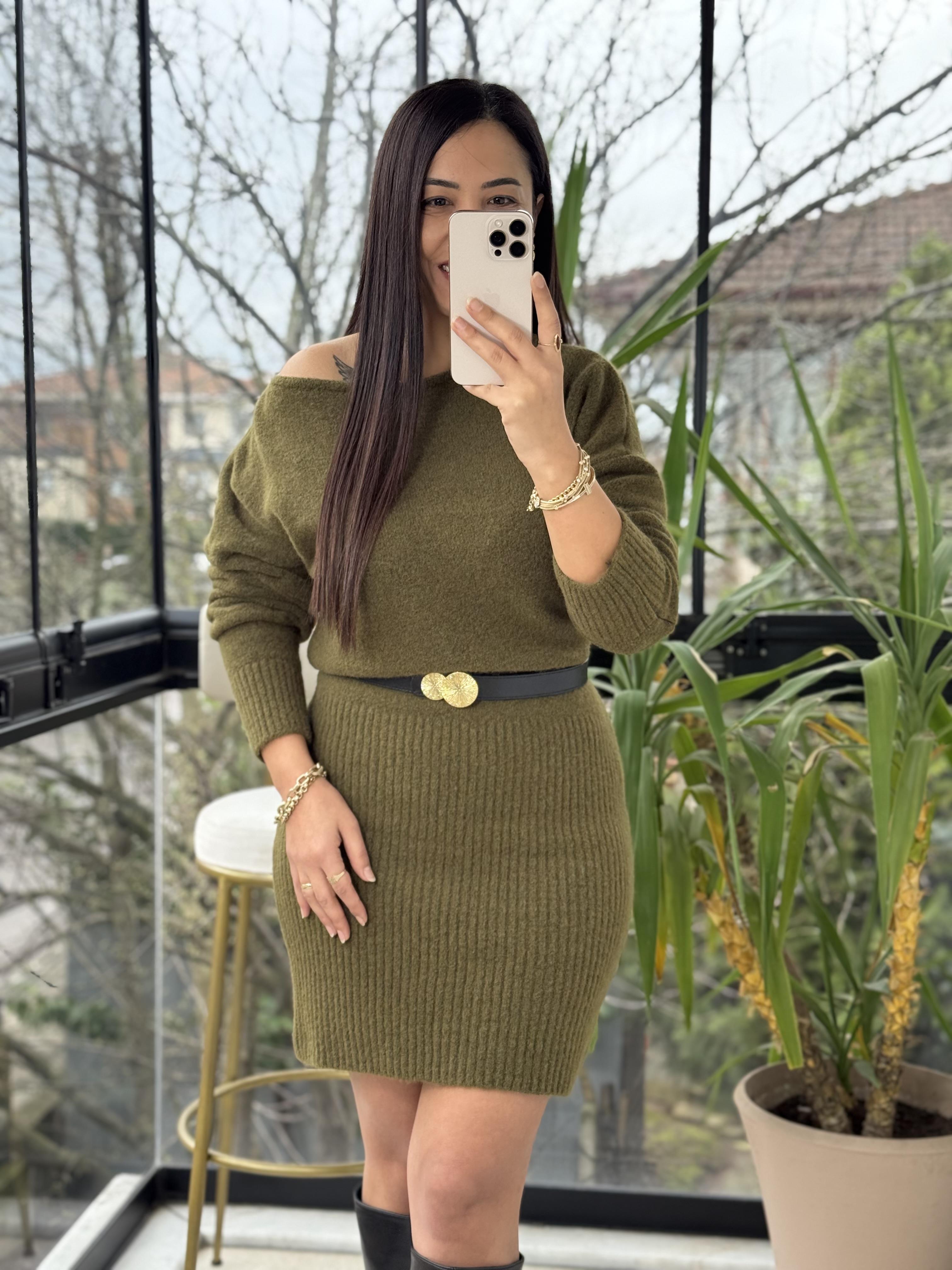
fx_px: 1760
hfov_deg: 30.3
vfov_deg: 39.7
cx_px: 476
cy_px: 635
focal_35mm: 48
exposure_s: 1/312
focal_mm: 6.76
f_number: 1.78
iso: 100
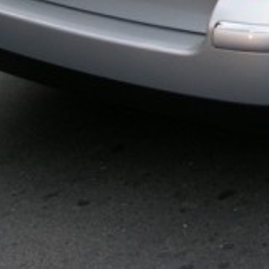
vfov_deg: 11.3
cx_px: 368
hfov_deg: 11.2
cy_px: -54
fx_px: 1336
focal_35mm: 152
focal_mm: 24
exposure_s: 1/90
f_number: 5.6
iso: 200
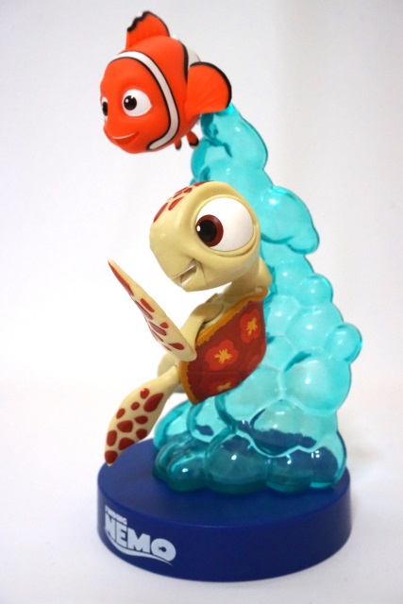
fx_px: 755
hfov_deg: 29.9
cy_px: 302
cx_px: 202
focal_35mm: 45
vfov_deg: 43.6
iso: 3200
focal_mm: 30
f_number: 11
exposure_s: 1/60
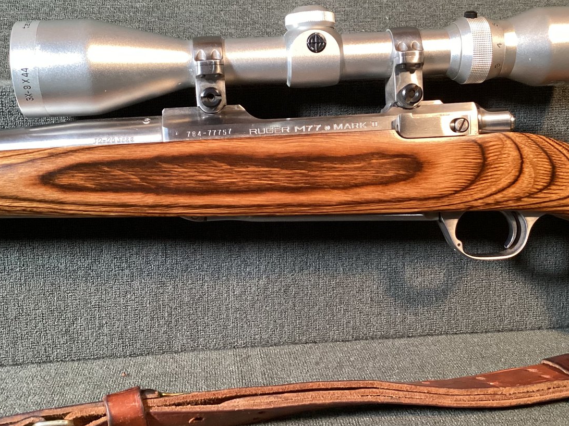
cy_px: 182
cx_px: 289
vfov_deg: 33.5
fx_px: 707
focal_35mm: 43
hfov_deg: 43.9
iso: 320
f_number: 2.4
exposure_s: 1/40
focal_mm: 3.3
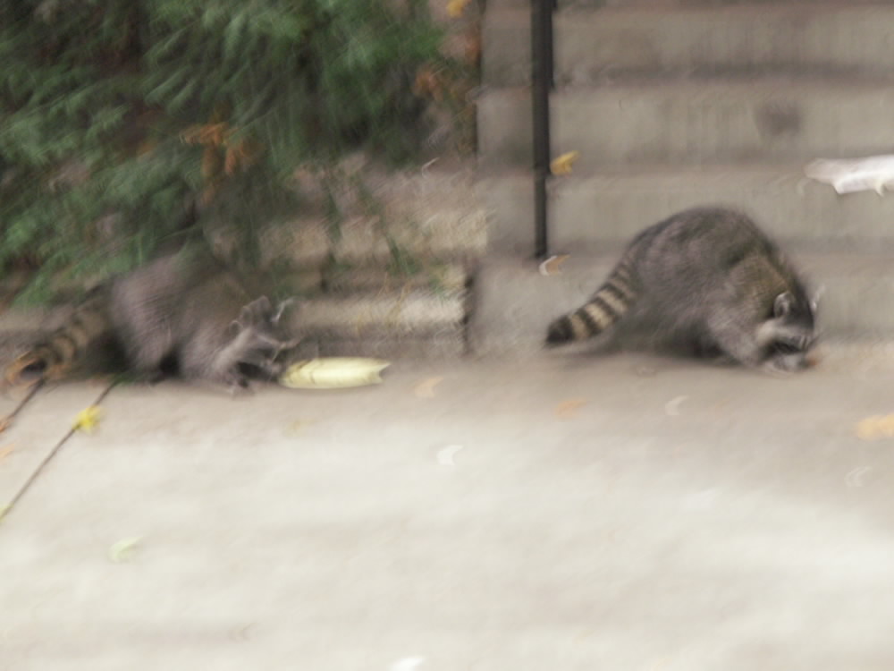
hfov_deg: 10.7
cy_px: 336
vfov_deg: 8.1
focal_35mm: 184
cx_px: 447
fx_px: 4752
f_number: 4
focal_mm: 30.13
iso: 160
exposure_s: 1/1.67
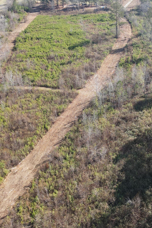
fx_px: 272
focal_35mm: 43
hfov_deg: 30.6
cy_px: 102
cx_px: 117
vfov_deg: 45.4
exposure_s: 1/160
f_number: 2.8
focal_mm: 4.5
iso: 100
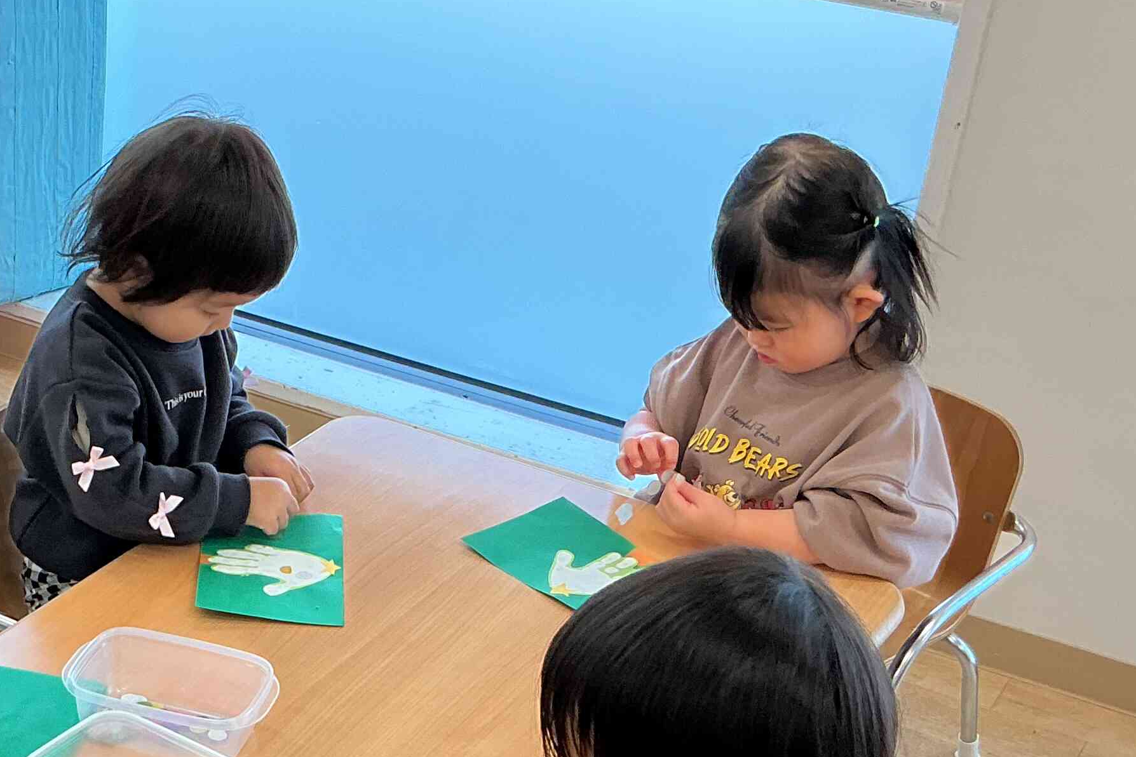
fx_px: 2146
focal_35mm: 68
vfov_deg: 19.7
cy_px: 662
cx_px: 158
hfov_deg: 28.7
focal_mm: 3
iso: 32
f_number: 1.8
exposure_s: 1/120
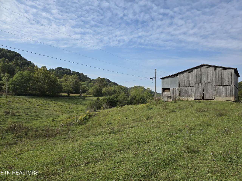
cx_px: 121
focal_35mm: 23
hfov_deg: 73.9
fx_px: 161
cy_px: 90
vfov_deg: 58.9
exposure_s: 1/1030
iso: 12
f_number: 1.7
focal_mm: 6.3
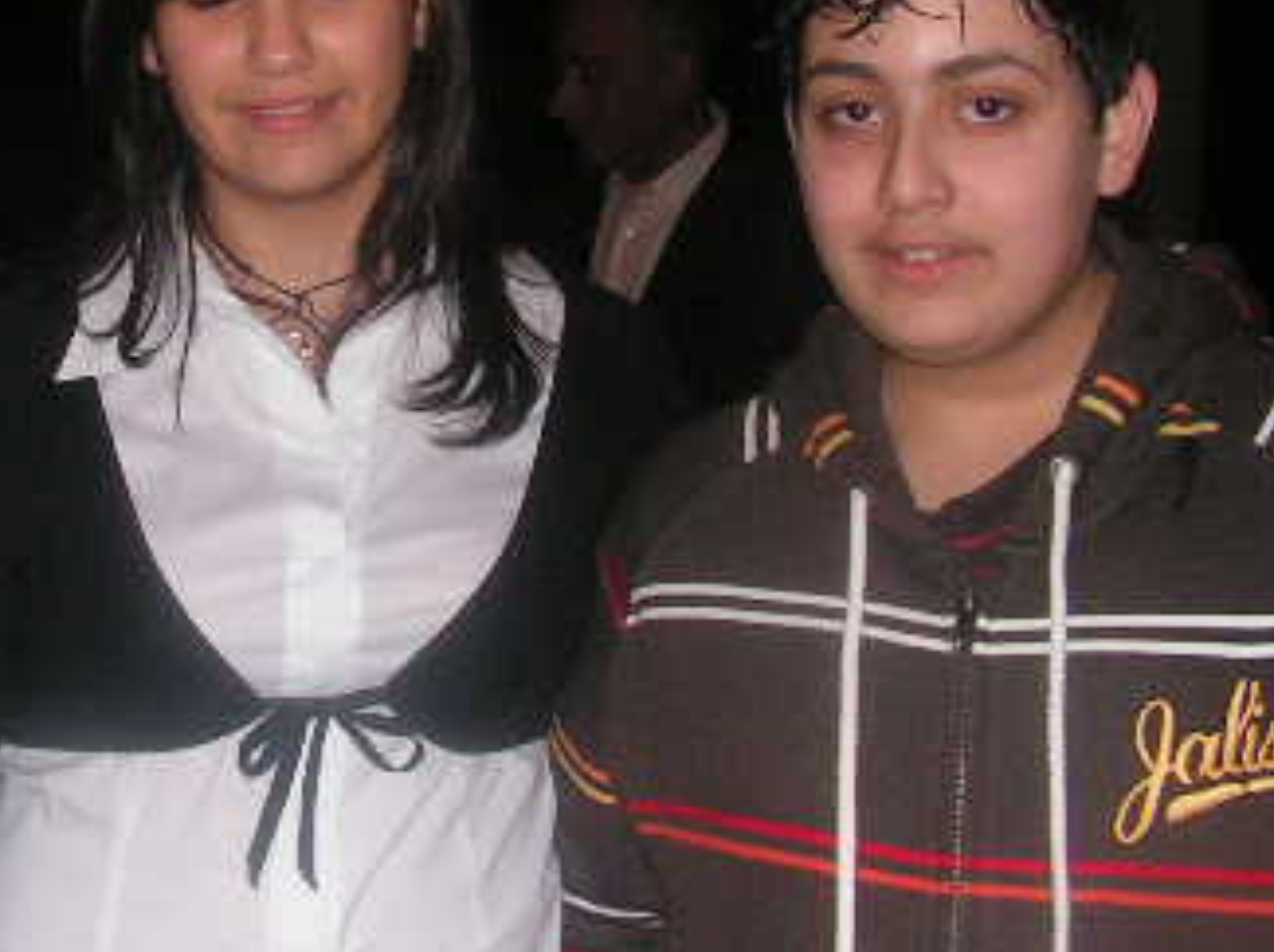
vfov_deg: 20.6
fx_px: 2610
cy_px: 306
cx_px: 282
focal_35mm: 71
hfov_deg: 27.0
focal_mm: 6
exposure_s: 1/40
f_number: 3.2
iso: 200
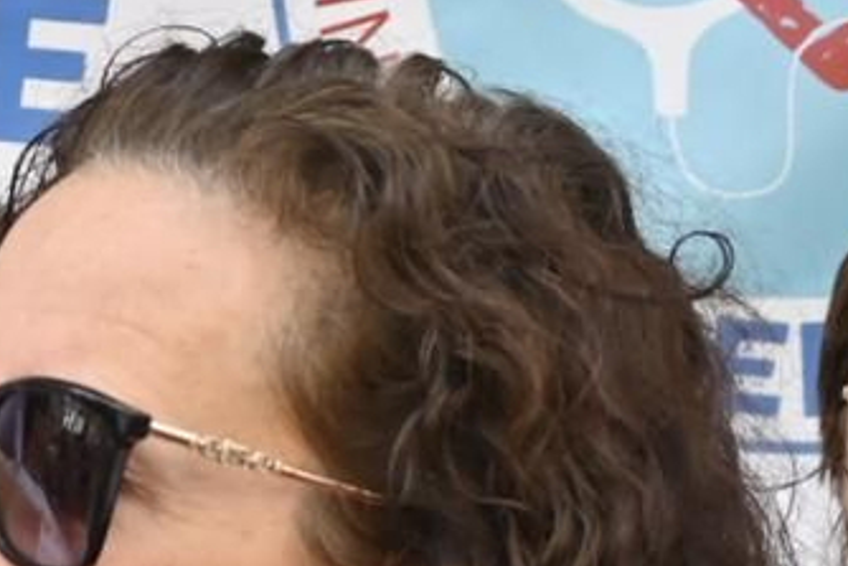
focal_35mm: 162
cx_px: -777
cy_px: 621
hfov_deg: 11.6
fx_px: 3808
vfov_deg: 8.4
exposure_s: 1/400
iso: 400
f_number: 5
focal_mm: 22.5
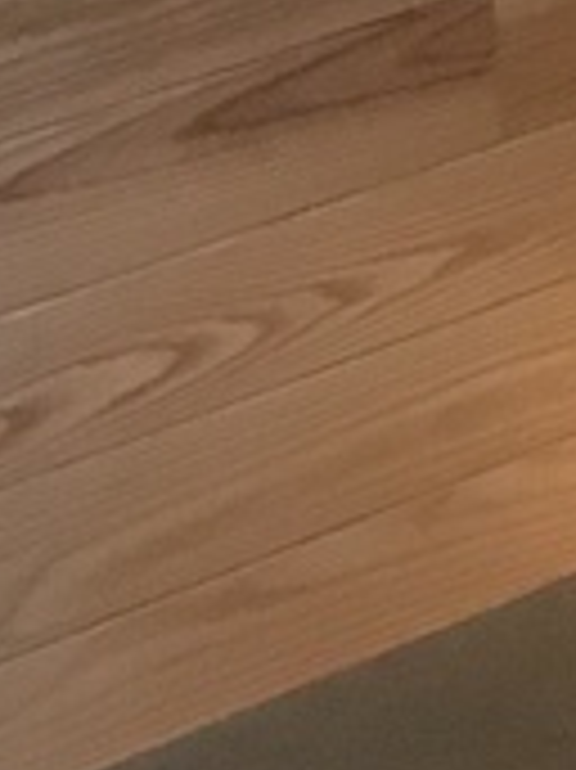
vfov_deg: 7.0
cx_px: 3285
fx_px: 5642
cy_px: -1470
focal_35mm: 254
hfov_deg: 4.6
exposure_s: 1/30
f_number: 2.2
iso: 40
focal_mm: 4.15
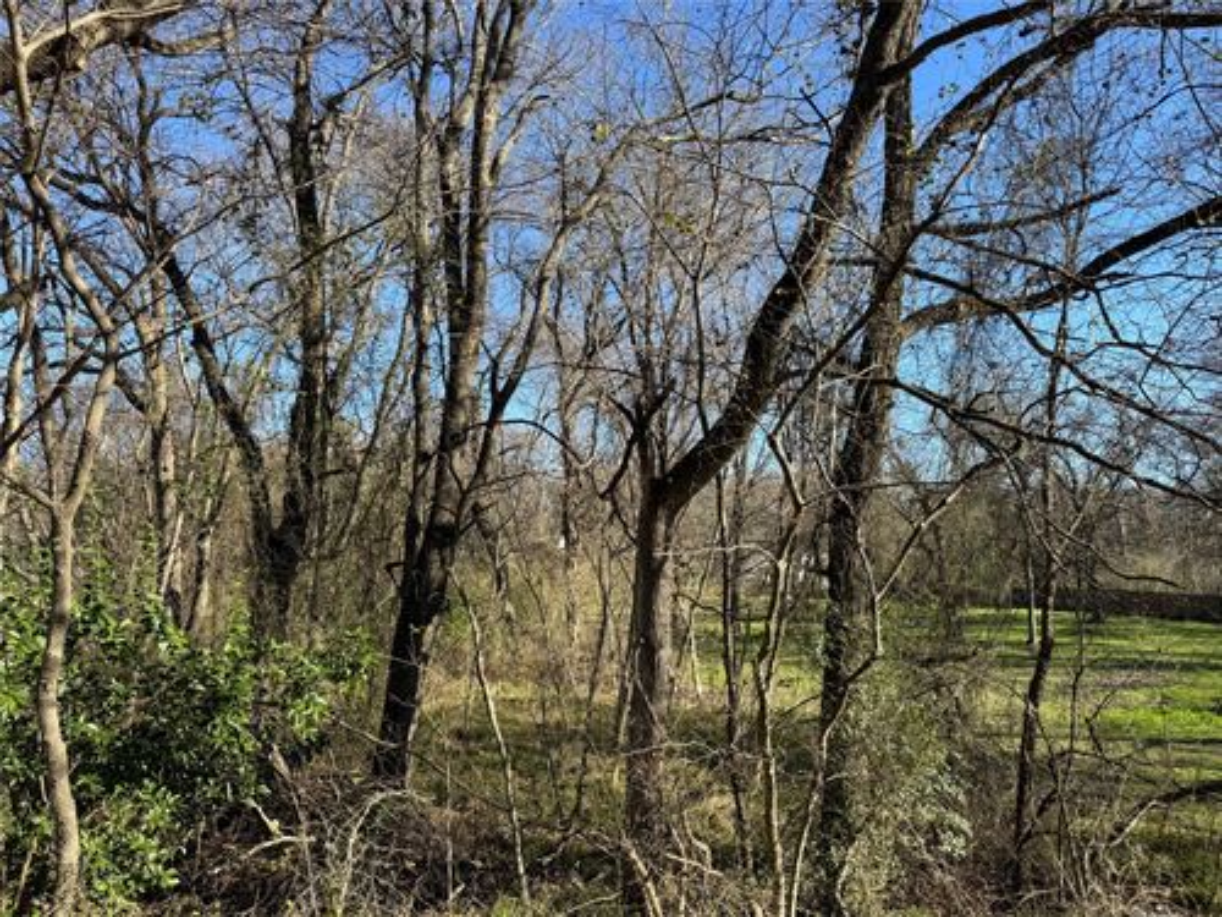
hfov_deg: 71.6
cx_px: 611
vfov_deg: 56.8
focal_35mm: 24
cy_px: 458
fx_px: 847
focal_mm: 6.76
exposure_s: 1/1560
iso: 80
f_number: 1.78
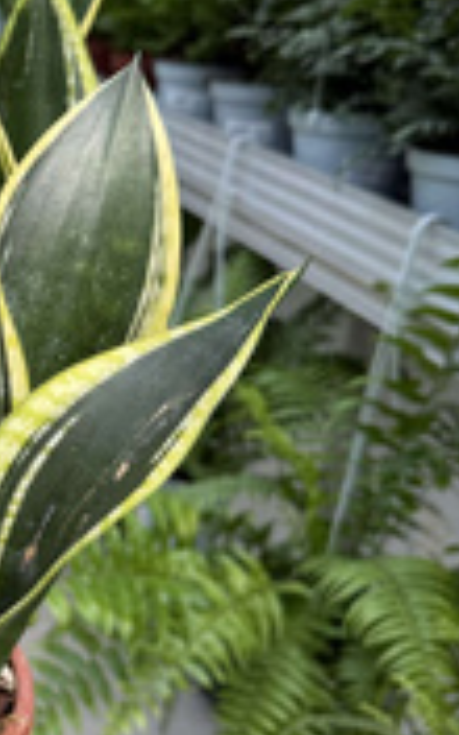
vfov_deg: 31.5
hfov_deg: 18.4
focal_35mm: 65
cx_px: -167
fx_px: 1301
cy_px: 397
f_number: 1.78
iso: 80
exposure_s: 1/461
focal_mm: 6.76
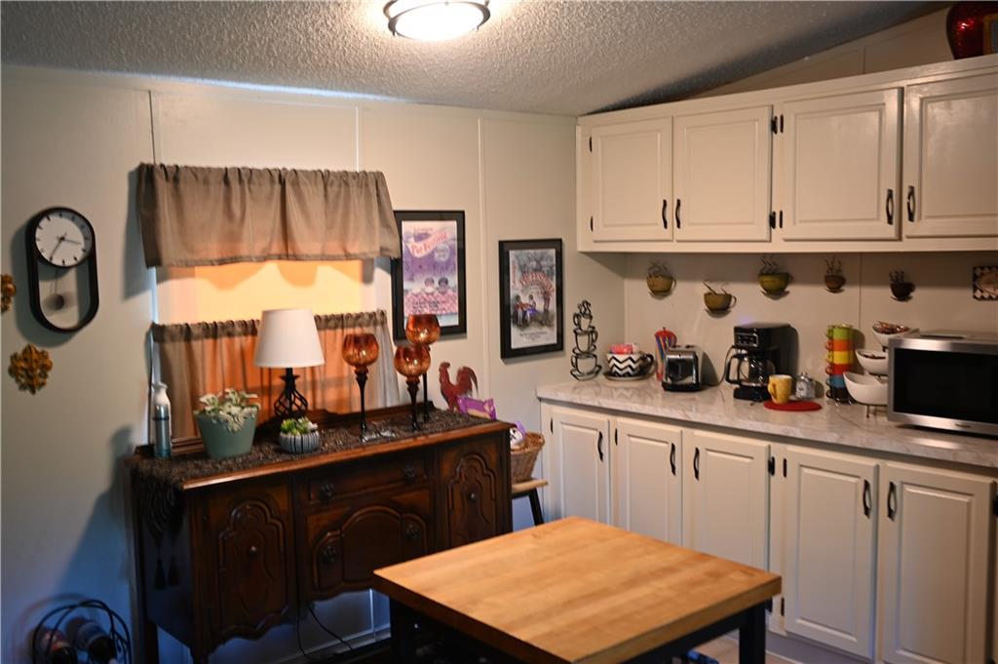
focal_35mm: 34
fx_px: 956
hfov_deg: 55.1
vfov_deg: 38.3
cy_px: 332
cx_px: 499
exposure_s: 1/2.5
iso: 125
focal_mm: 34.5
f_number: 5
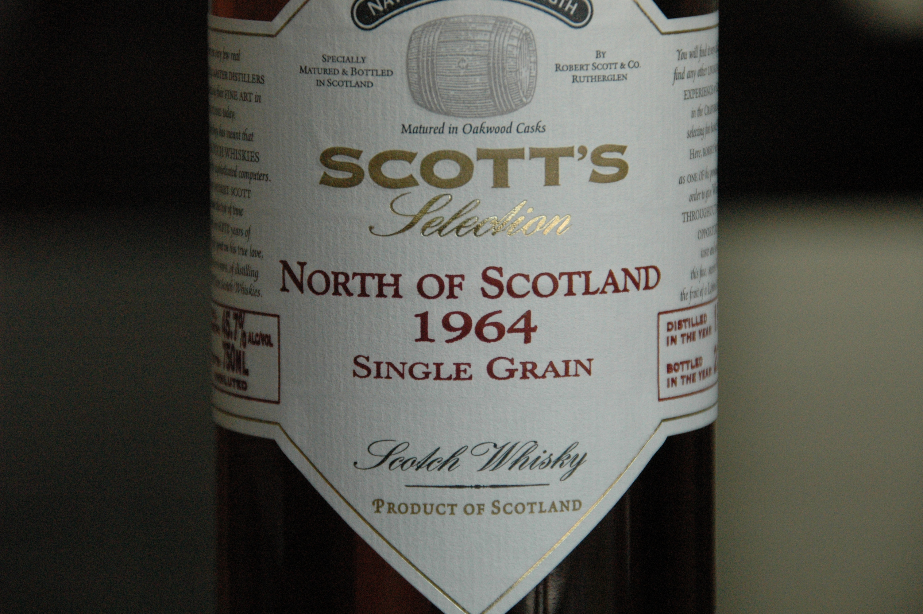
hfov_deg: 6.9
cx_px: 462
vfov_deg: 4.6
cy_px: 307
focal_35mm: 300
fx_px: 7685
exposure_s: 1/800
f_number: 7.1
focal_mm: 200
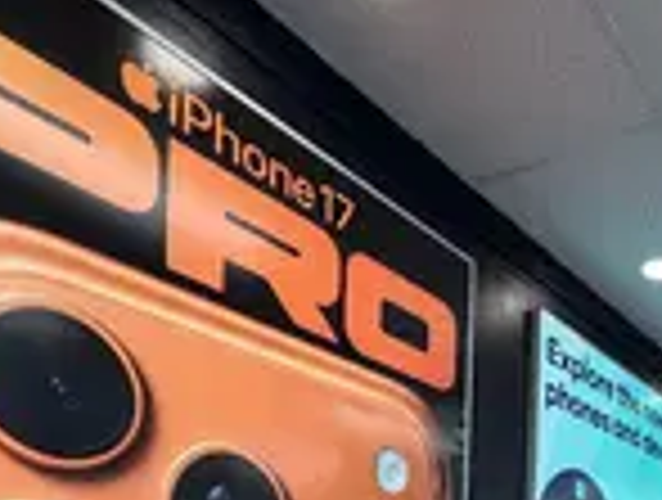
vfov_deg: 31.1
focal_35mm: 38
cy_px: 617
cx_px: 621
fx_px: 728
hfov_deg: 43.7
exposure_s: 1/156
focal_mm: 2.22
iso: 64
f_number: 2.2
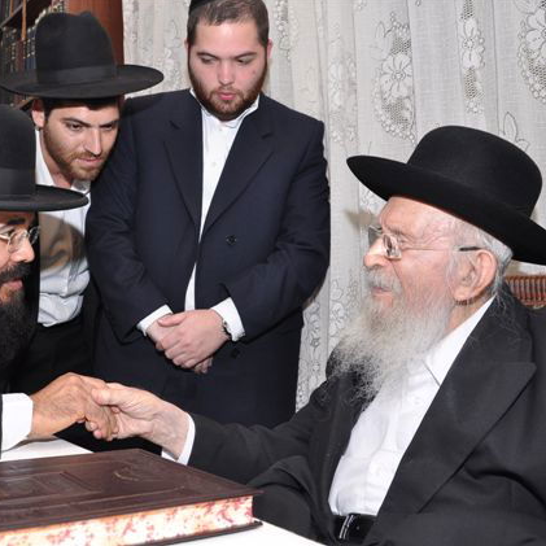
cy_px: 272
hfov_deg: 40.6
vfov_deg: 41.3
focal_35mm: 41
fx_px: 725
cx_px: 174
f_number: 6.3
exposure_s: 1/60
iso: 400
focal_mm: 21
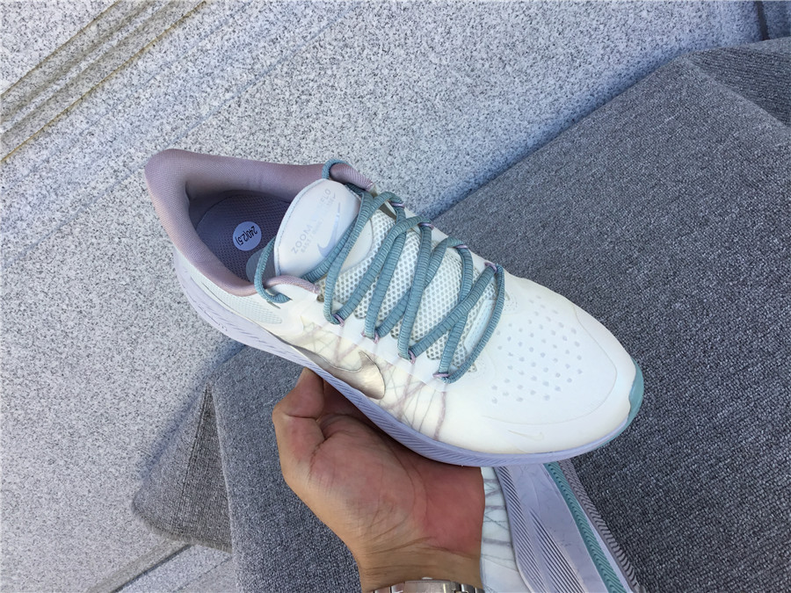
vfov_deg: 45.4
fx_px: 708
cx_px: 396
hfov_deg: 58.4
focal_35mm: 31
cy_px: 296
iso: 25
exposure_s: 1/139
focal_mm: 3.3
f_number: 2.4
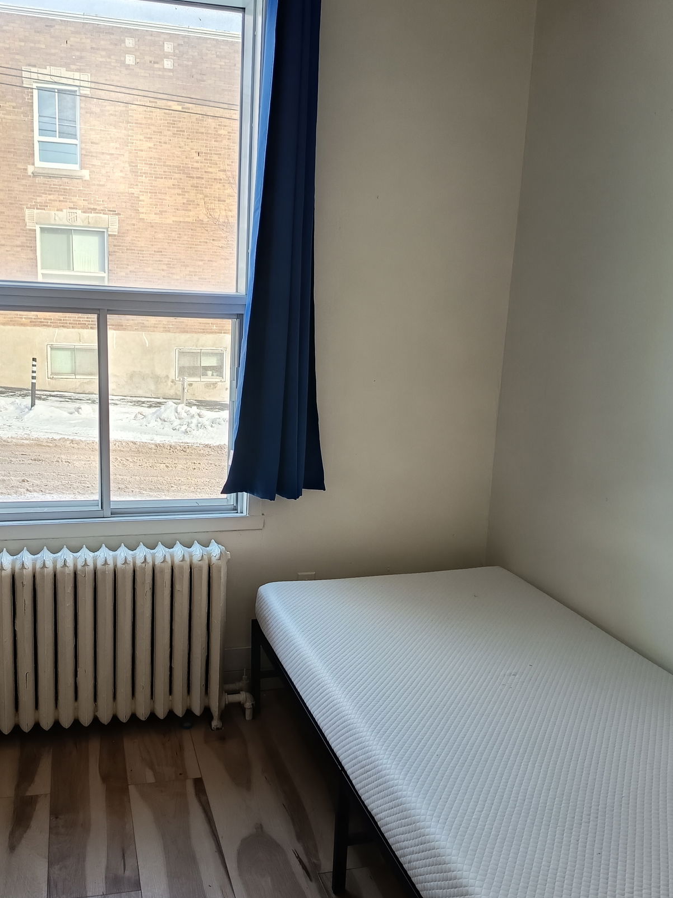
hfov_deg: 44.0
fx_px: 830
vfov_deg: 56.7
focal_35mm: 32
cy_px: 486
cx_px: 278
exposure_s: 1/120
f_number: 1.7
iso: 202
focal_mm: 5.27
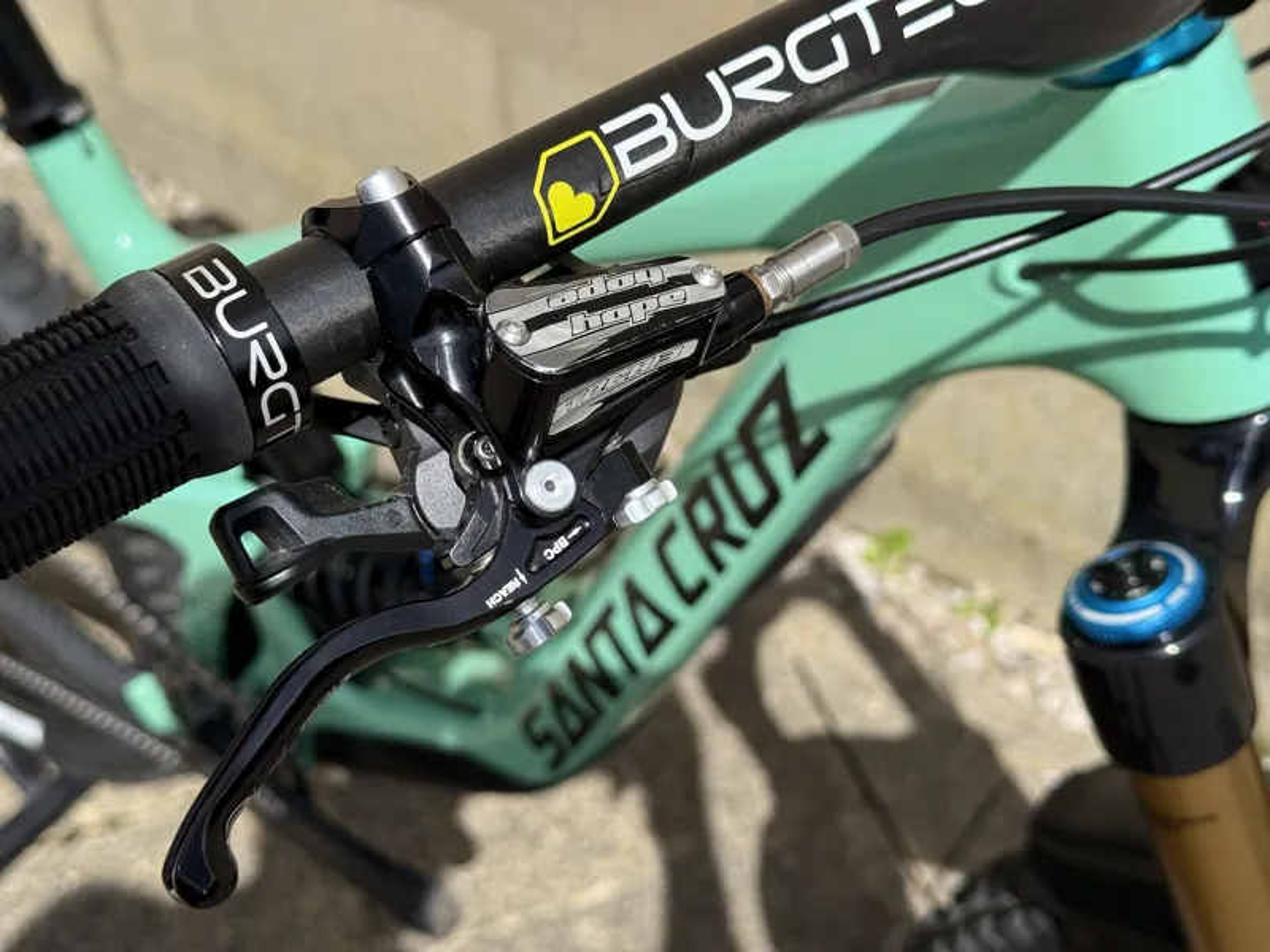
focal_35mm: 48
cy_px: 476
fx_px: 1761
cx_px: 635
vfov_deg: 30.3
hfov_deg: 39.7
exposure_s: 1/4098
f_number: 1.78
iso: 80
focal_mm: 6.76
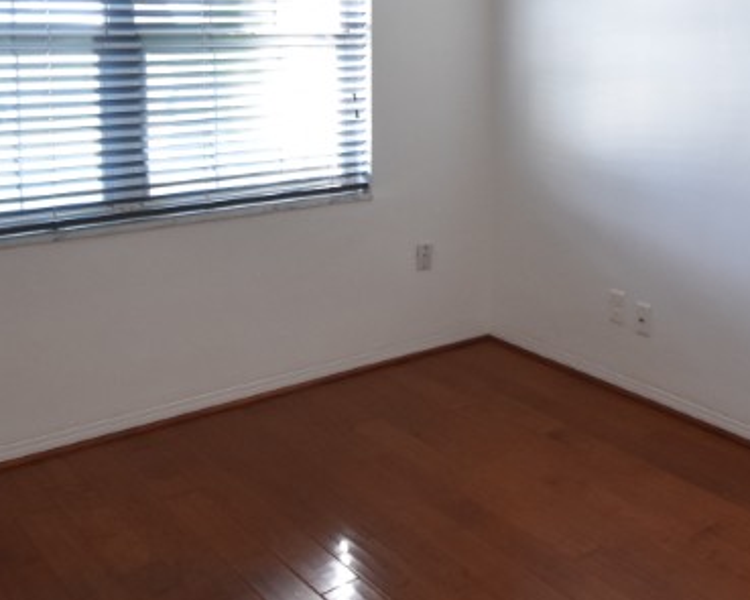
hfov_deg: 40.3
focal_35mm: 44
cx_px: 602
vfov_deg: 32.9
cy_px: 94
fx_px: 976
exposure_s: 1/45
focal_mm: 10
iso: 800
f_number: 3.5
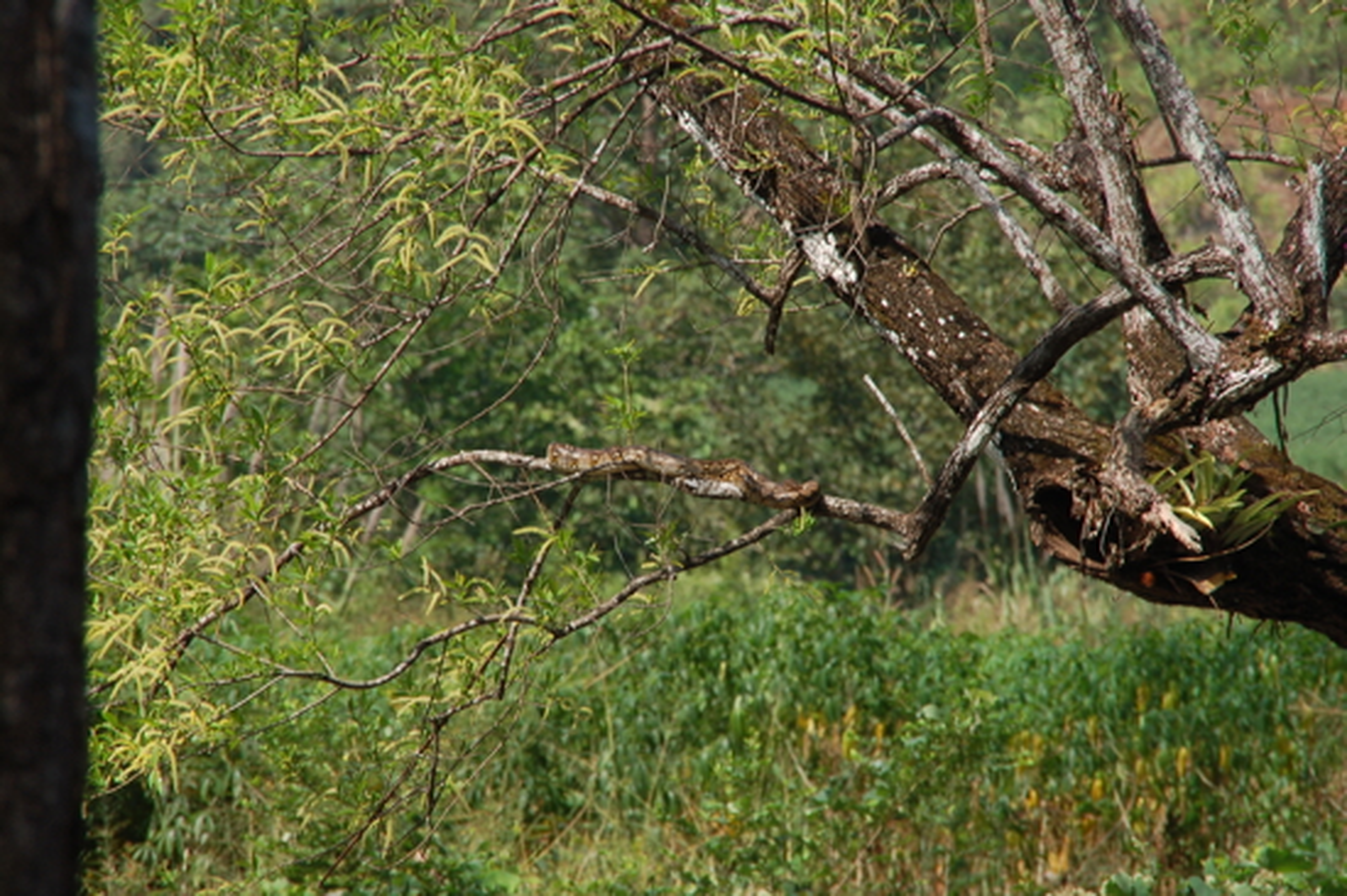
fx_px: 14022
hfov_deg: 5.5
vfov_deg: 3.7
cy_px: 448
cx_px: 674
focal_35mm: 375
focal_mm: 250
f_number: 11
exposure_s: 1/125
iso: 200
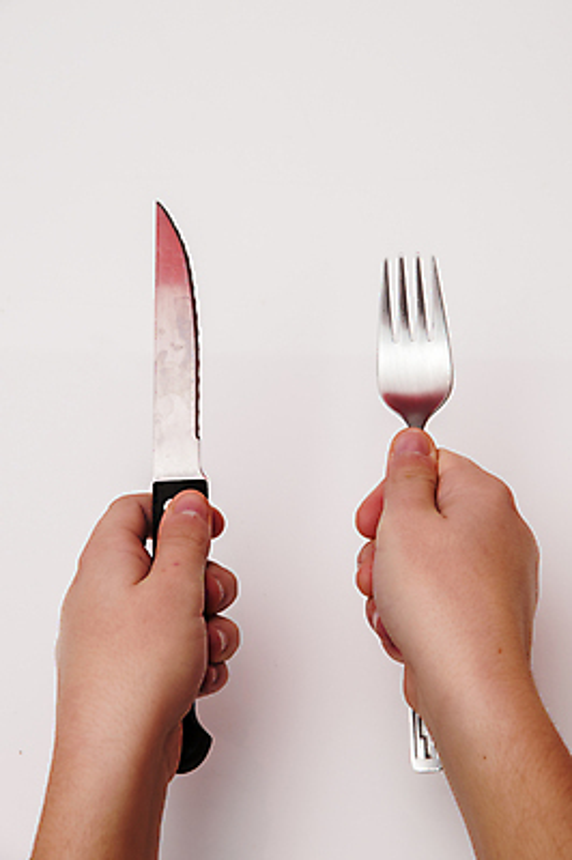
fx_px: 2507
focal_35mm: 105
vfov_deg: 19.5
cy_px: 430
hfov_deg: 13.0
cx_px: 286
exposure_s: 1/200
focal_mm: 70
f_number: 9
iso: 400
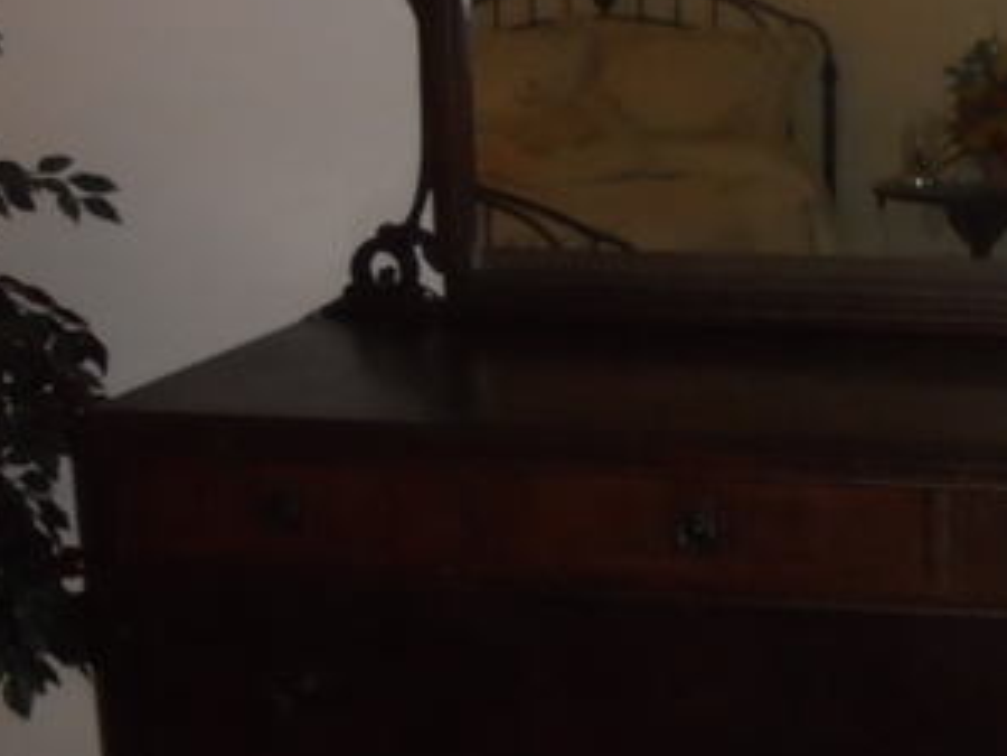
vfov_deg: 21.9
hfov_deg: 27.3
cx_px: 1005
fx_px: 1949
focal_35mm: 67
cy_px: 383
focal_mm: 4.6
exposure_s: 1/30
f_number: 3.5
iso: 320
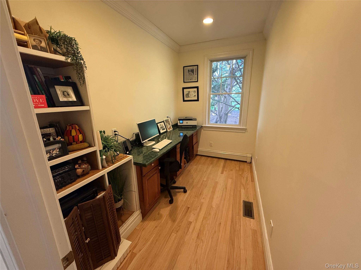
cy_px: 135
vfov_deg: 85.7
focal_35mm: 14
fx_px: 146
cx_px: 180
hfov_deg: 102.1
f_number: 2.2
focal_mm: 2.22
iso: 400
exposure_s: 1/60
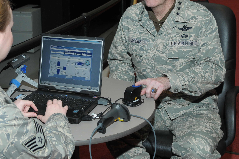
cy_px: 52
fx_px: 418
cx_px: 90
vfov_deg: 21.4
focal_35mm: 63
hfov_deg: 31.8
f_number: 4.5
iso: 400
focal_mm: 26
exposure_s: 1/60
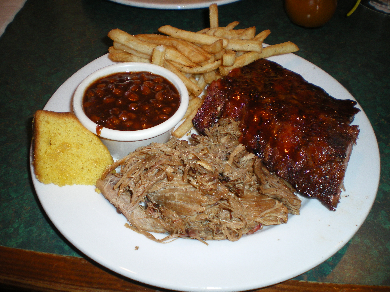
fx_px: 406
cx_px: 195
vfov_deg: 39.7
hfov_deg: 51.4
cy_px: 146
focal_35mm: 36
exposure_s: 1/50
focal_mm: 6.3
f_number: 3.1
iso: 200
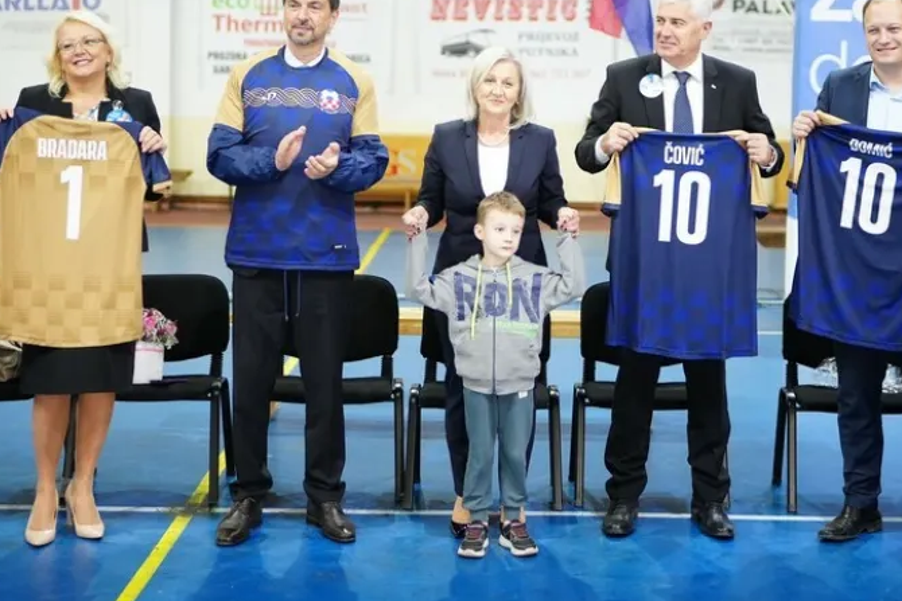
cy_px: 91
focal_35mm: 65
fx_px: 1629
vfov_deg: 20.6
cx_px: 516
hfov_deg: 30.9
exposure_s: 1/200
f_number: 1.2
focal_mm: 35
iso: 2000
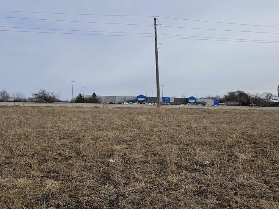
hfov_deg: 56.6
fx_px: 258
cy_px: 79
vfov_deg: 43.8
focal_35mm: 32
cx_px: 161
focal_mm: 5.4
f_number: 1.8
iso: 25
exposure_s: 1/3050
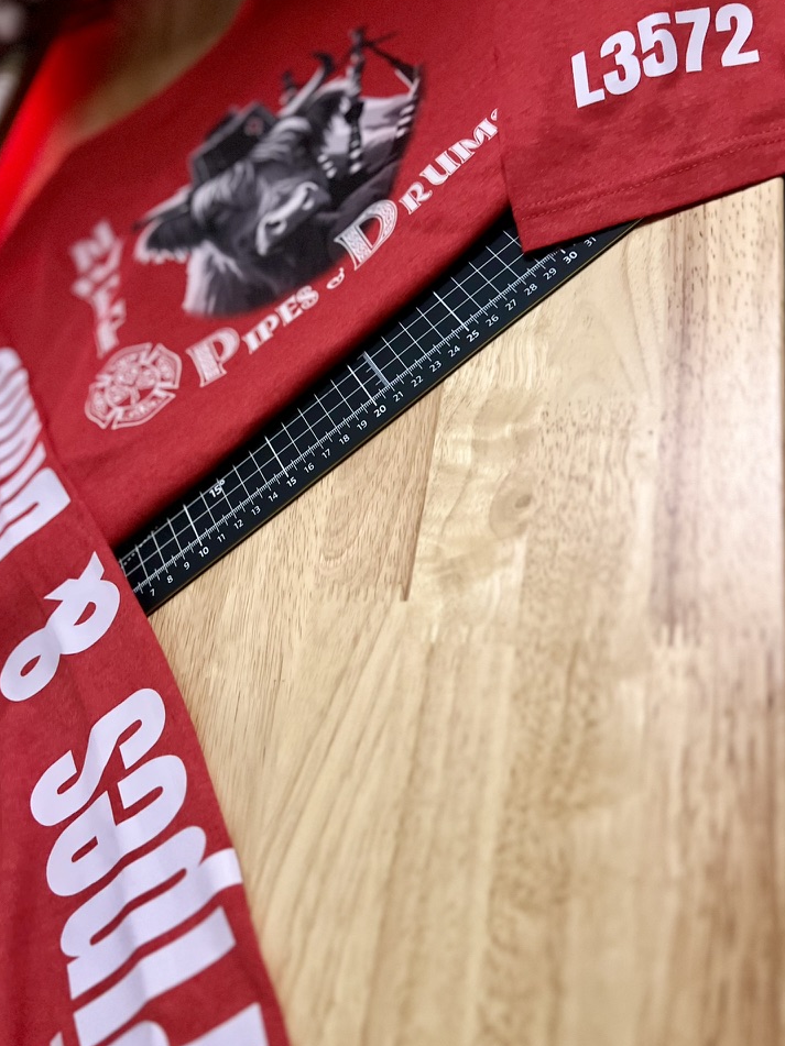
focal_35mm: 28
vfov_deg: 63.4
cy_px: 511
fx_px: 847
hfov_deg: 49.7
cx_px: 370
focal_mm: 5.7
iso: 640
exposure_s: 1/40
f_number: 1.5
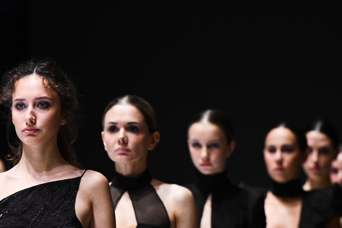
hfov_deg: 7.0
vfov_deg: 4.7
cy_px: 201
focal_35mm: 295
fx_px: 2803
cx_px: 148
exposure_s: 1/160
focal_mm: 125
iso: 400
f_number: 3.2
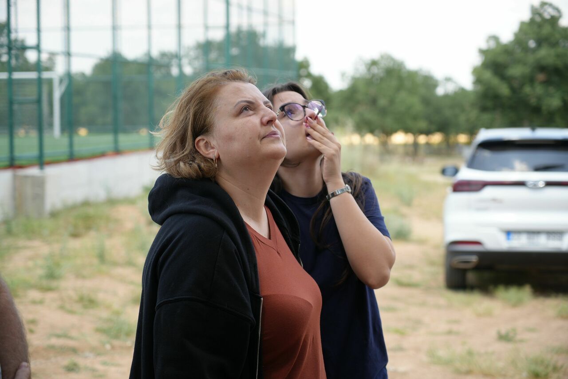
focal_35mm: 70
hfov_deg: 28.8
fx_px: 1104
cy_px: 190
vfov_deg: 19.5
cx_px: 284
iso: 100
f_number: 4.5
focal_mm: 70
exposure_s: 1/200
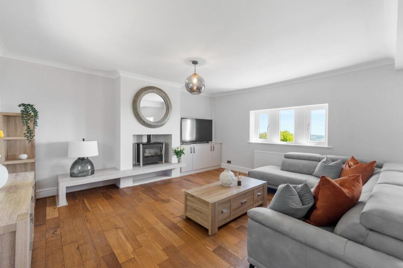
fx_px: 168
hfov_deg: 100.4
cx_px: 204
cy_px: 134
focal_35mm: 15
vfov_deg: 77.3
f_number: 13
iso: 200
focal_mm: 14
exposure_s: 1/15
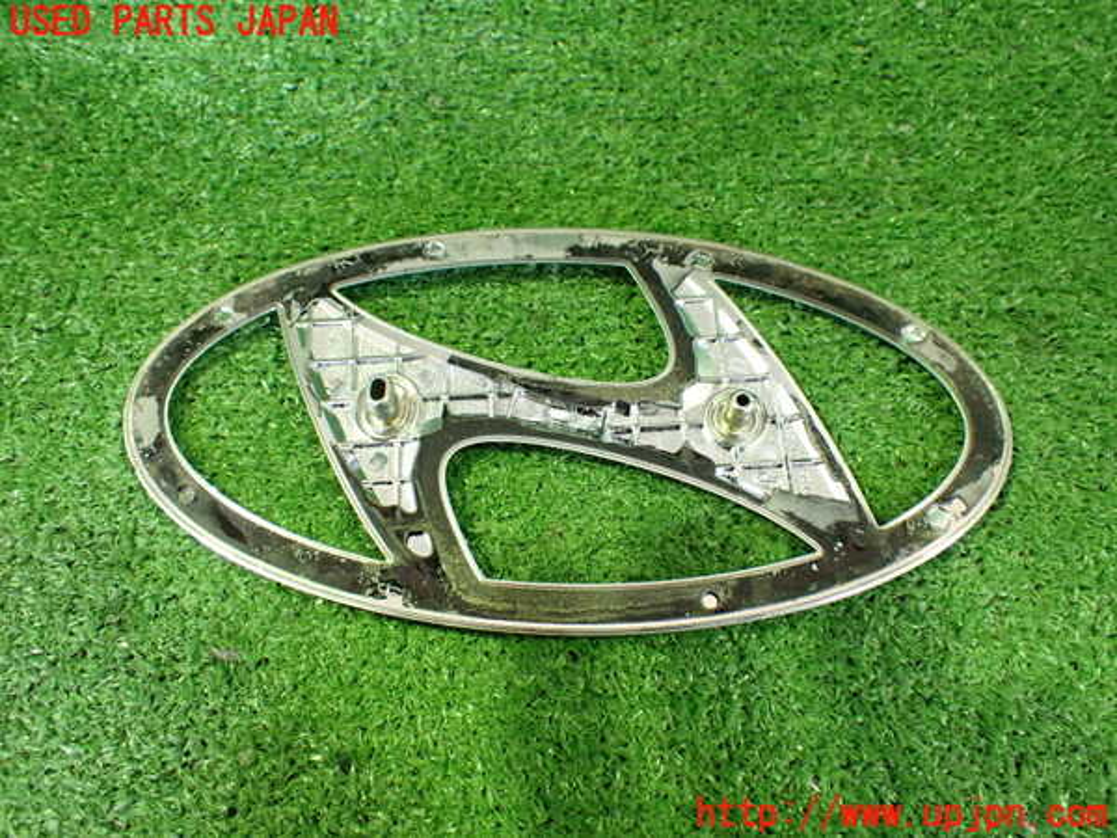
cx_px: 558
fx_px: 968
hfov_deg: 60.0
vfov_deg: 46.8
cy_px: 419
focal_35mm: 30
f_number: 2.3
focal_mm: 5.4
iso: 800
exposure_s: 1/30
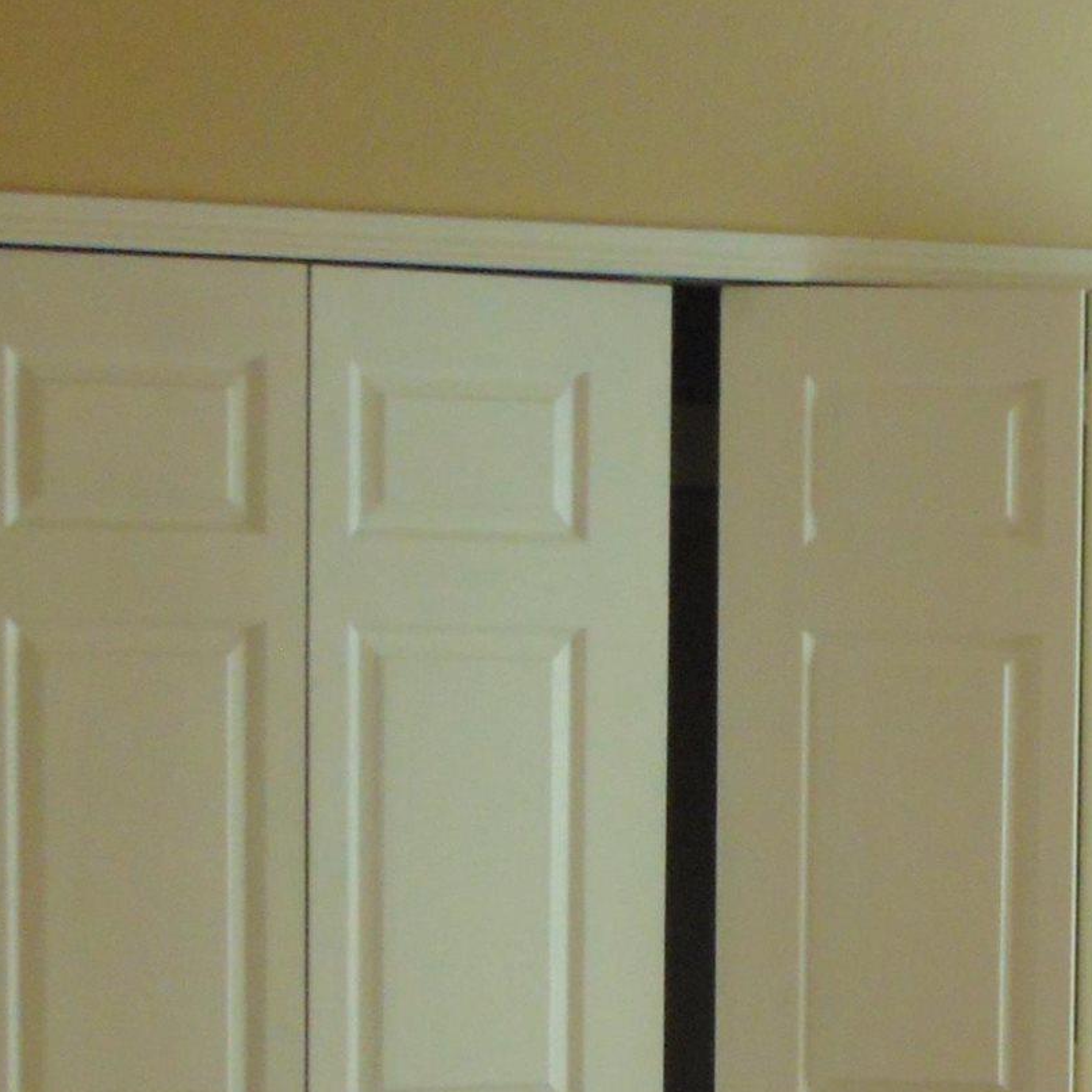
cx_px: 1034
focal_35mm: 101
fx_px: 3605
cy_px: 951
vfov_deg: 17.0
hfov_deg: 16.9
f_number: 3.1
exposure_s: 1/40
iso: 200
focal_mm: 5.4
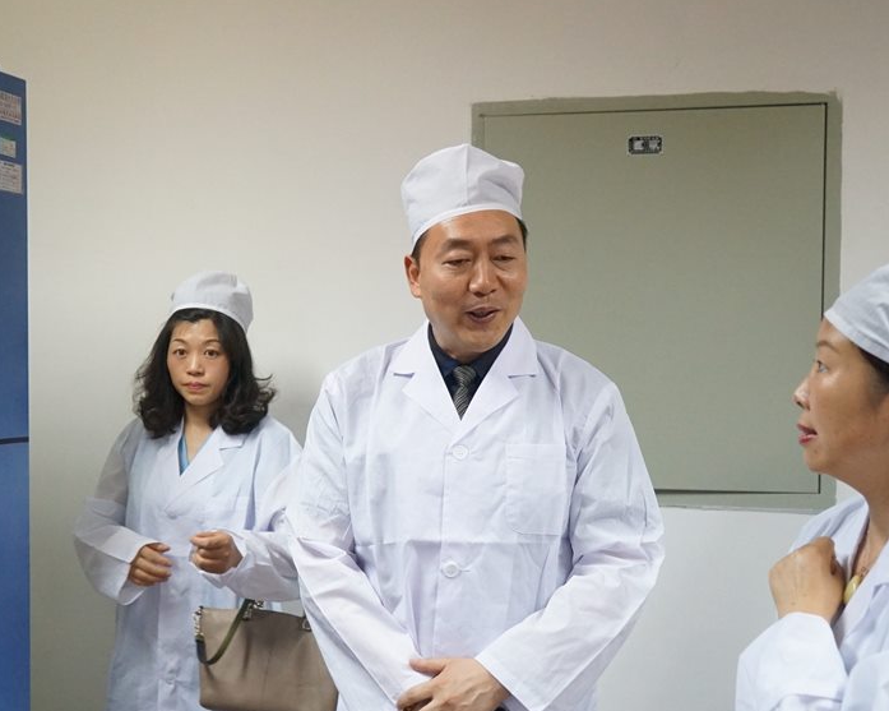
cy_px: 403
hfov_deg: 38.7
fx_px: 1262
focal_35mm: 48
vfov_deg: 31.4
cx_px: 375
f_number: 4
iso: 5000
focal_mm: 33
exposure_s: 1/160
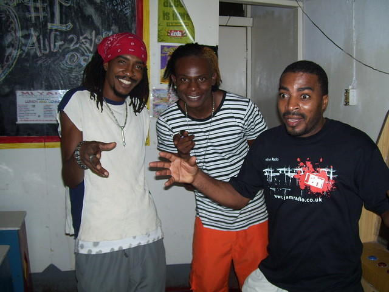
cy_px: 146
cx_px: 194
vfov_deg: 39.7
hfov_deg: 51.4
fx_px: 405
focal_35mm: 36
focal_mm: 6
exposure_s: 1/60
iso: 80
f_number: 2.7
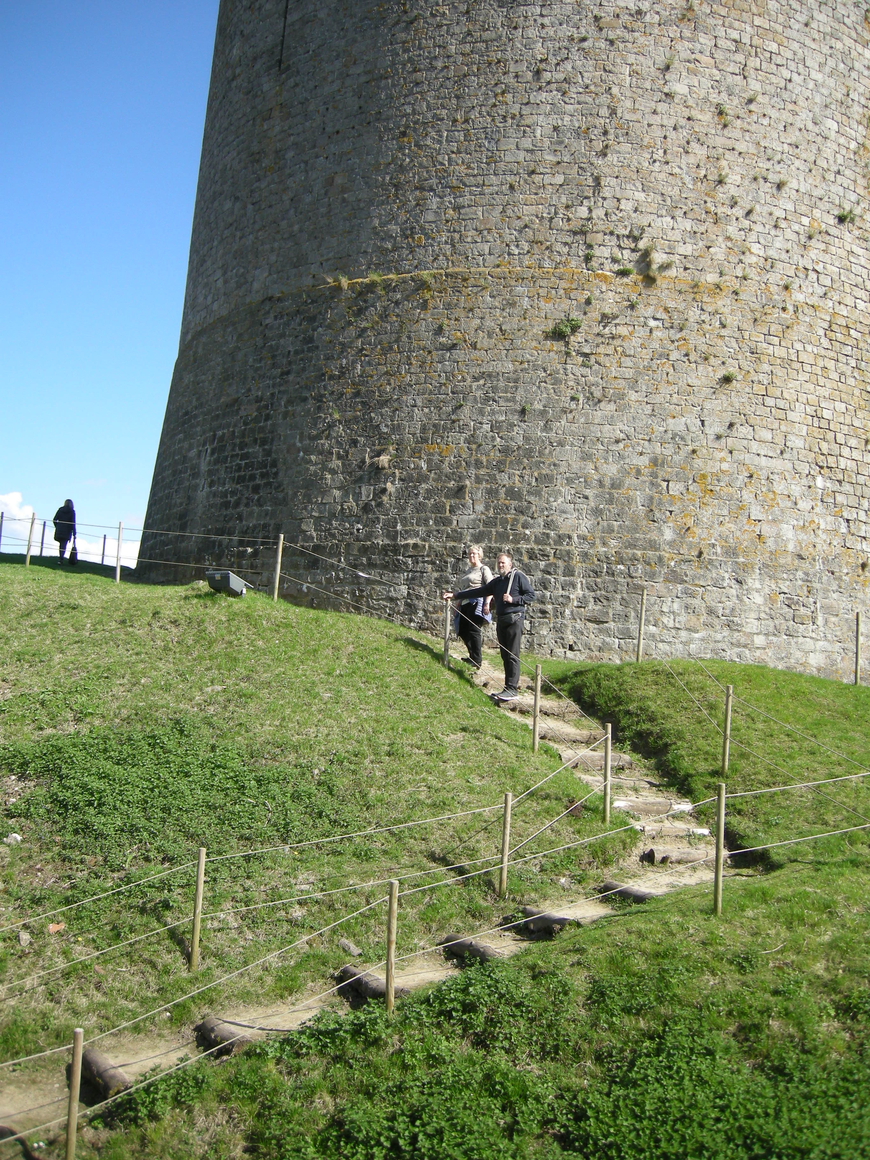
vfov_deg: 51.4
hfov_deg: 39.7
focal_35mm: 36
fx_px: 1206
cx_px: 435
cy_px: 580
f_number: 2.7
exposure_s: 1/617
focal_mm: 7.5
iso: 64
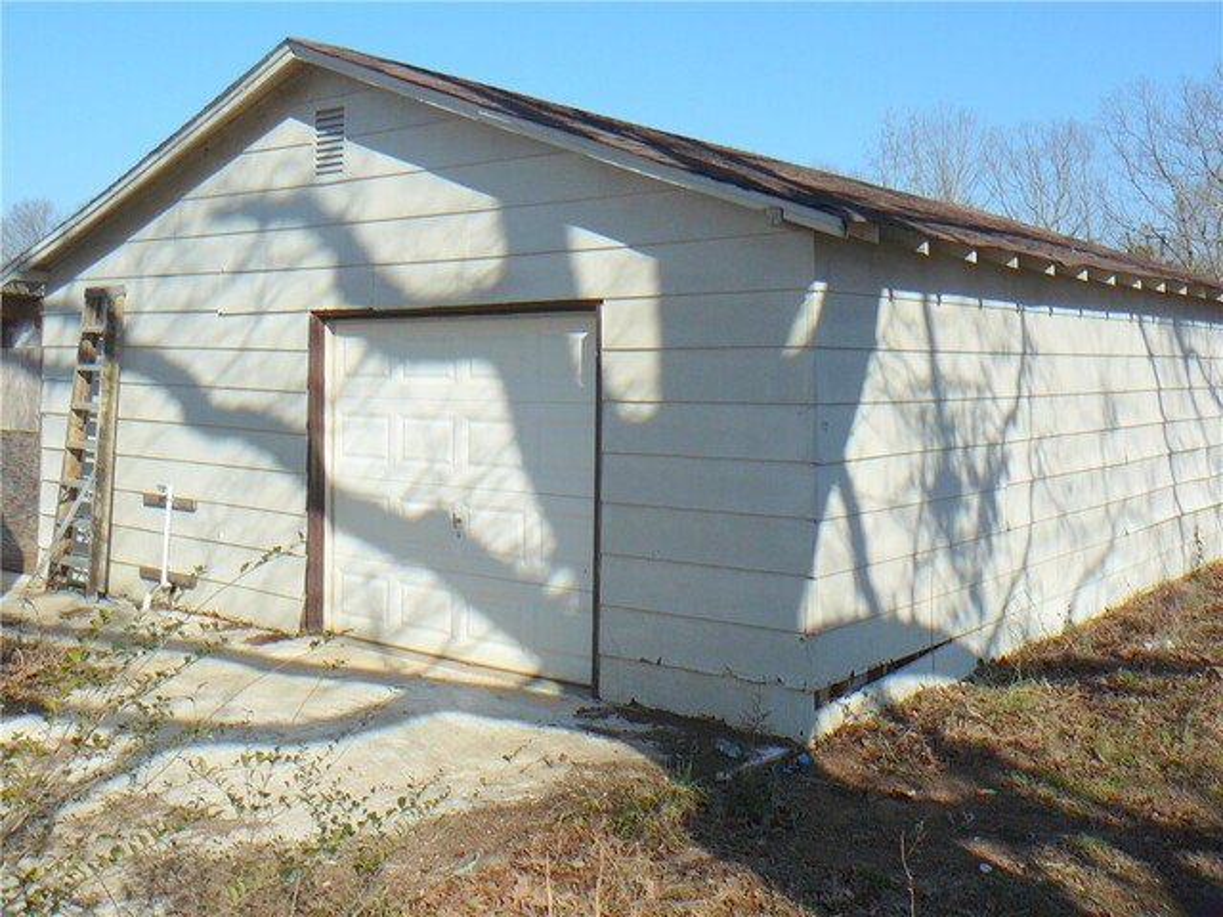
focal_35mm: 35
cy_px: 458
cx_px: 612
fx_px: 1237
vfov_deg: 40.7
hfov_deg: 52.6
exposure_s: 1/500
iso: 80
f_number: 5
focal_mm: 5.2
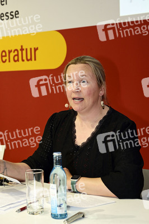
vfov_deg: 28.9
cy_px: 112
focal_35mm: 70
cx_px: 74
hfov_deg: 19.4
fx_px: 435
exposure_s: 1/200
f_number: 7.1
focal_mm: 70
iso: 1600
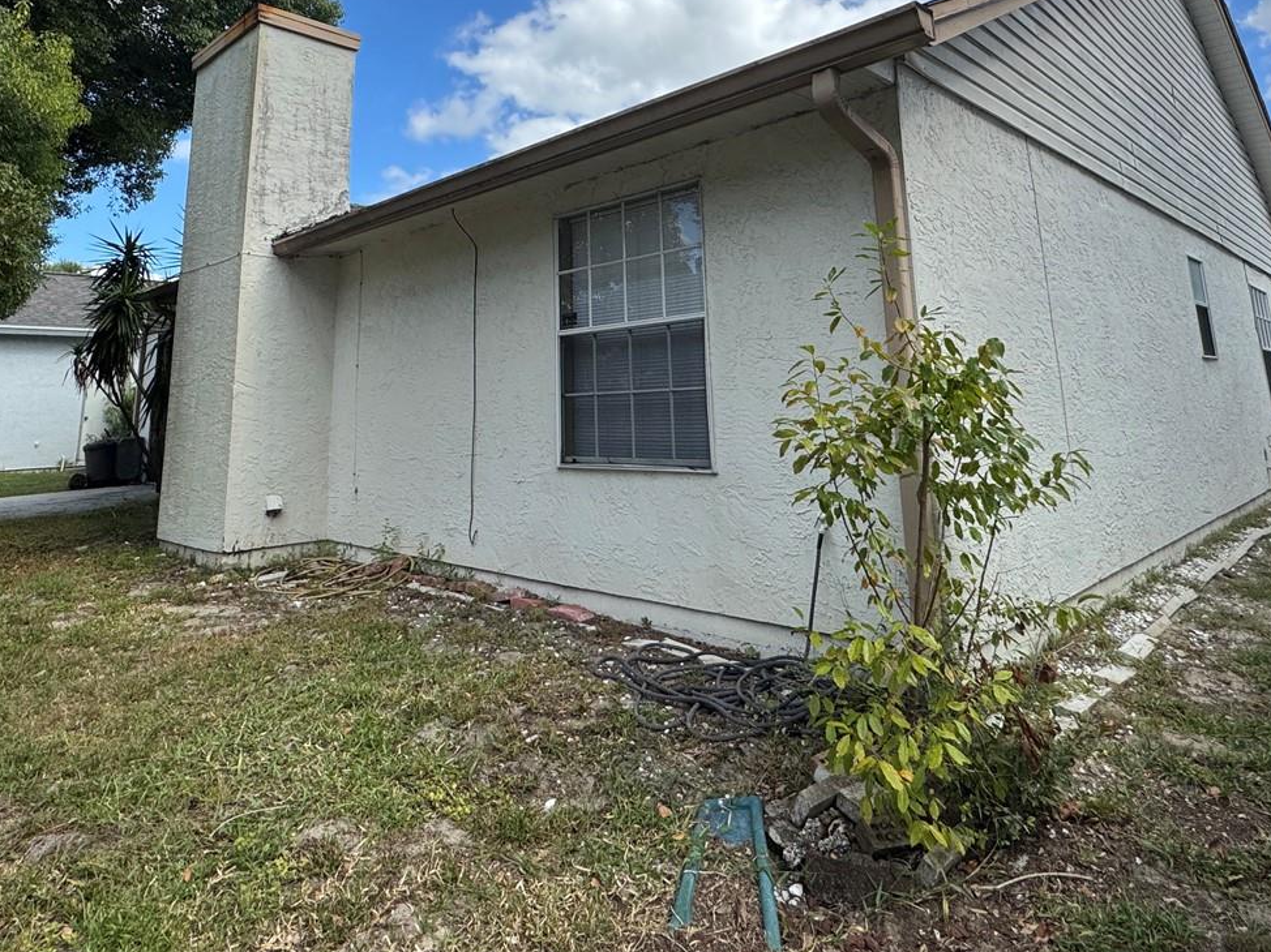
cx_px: 642
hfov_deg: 73.9
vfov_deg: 55.6
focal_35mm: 23
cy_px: 223
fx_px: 844
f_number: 2.2
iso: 50
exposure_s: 1/1236
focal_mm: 2.22
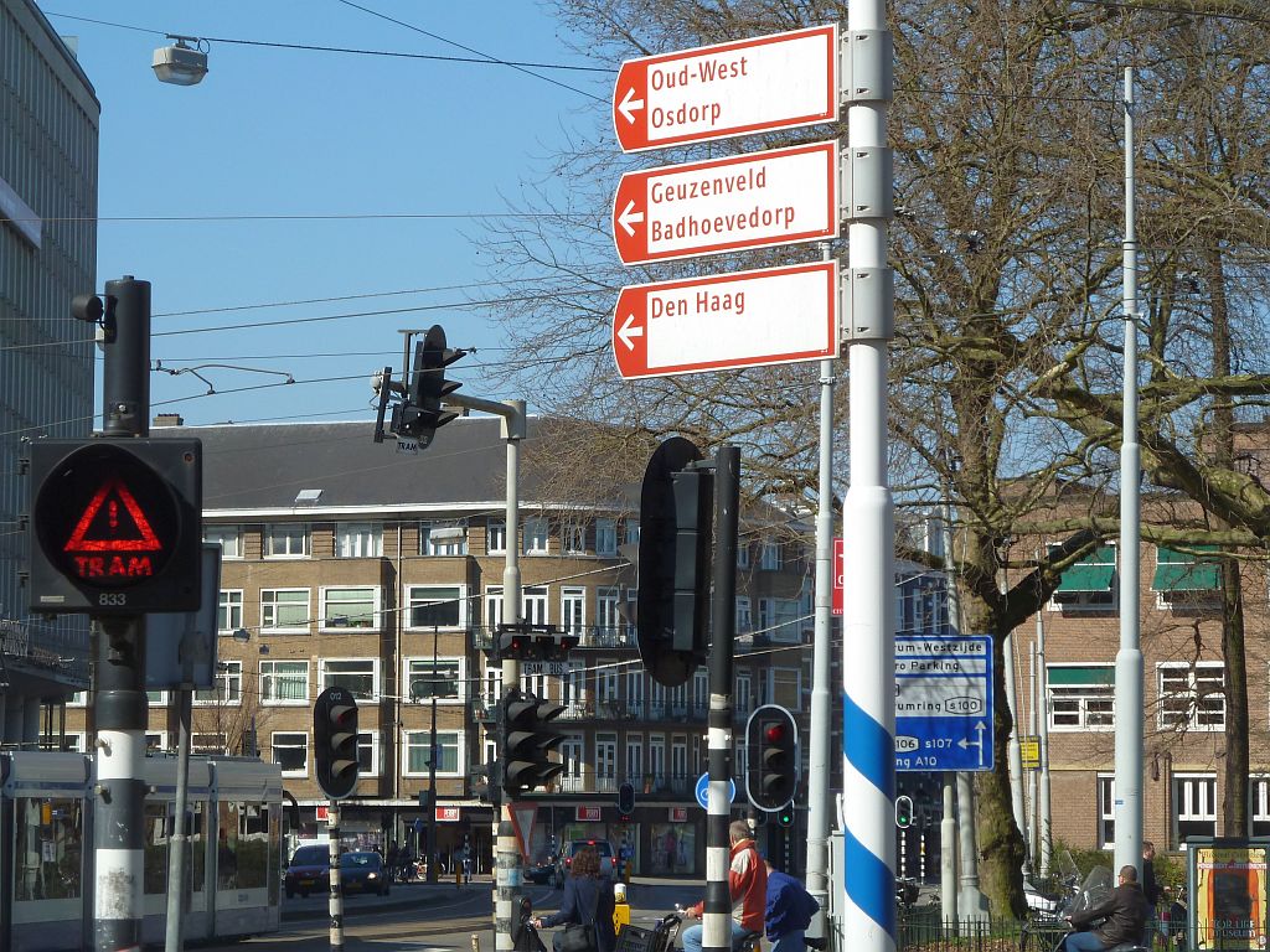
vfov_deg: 11.6
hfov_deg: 15.4
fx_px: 4696
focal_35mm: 128
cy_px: 476
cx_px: 635
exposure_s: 1/500
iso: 80
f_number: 4.4
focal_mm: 21
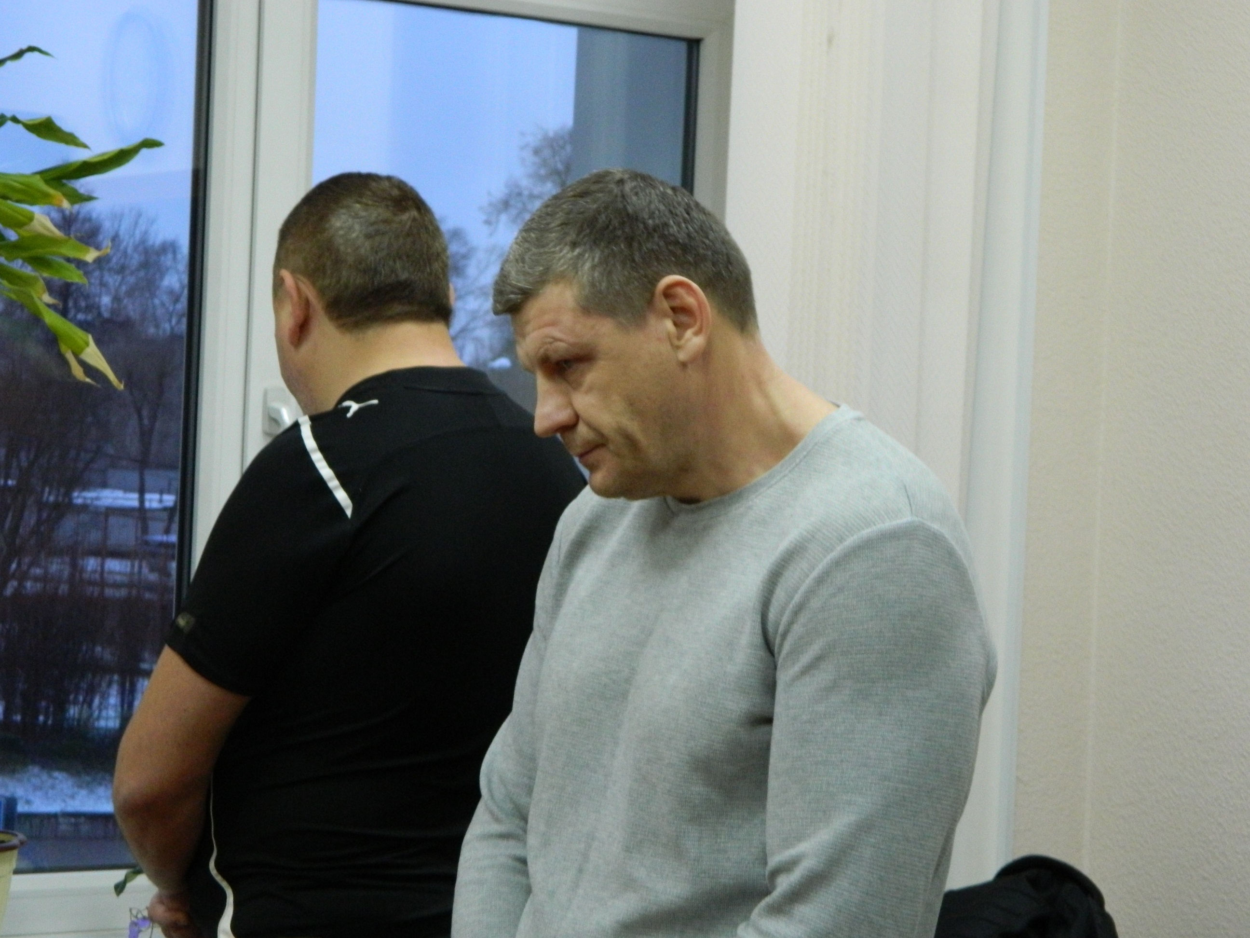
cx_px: 625
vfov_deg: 17.6
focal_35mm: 84
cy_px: 469
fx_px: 3033
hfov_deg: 23.3
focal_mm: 15.1
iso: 400
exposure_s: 1/50
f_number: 4.2
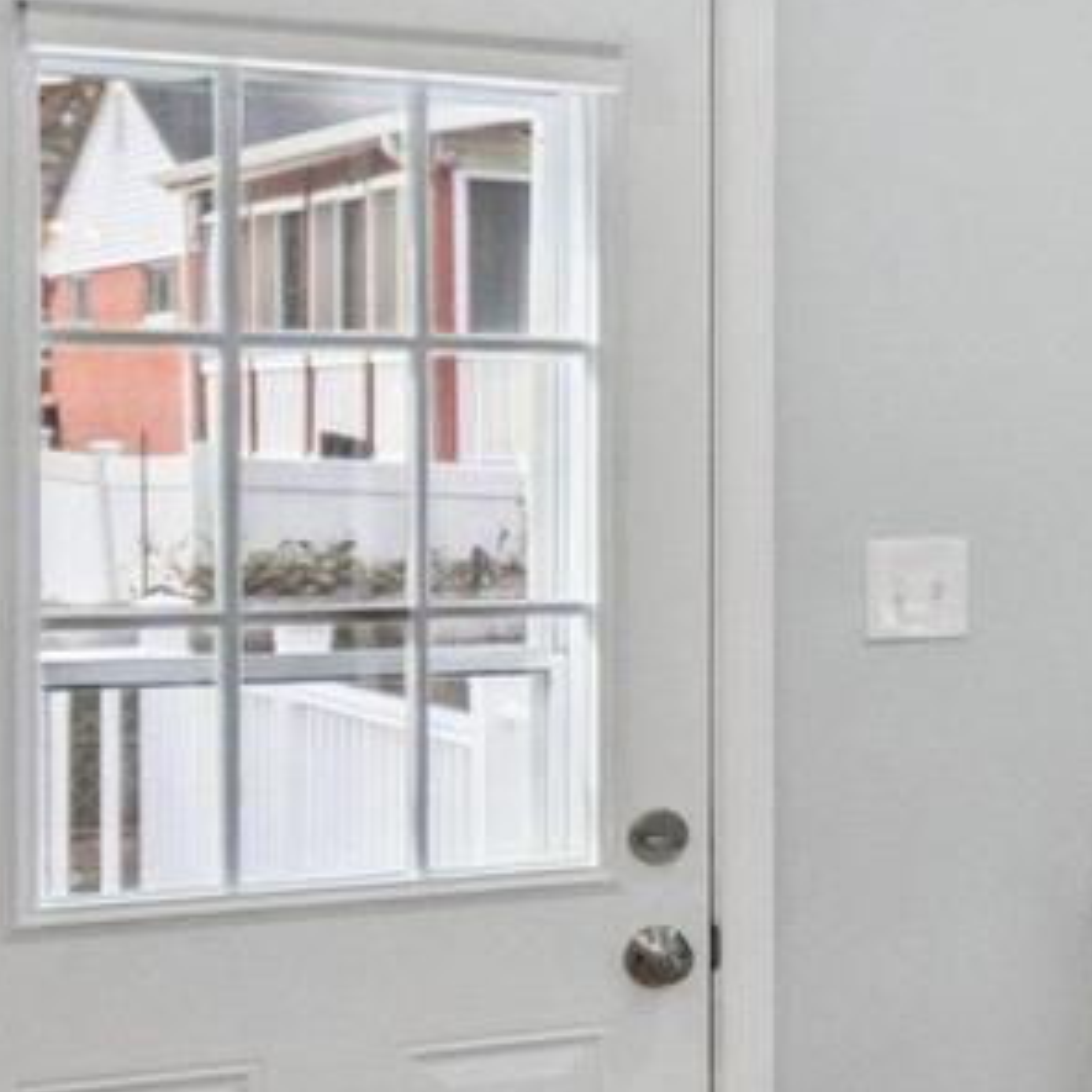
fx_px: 3105
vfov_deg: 19.9
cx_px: 2232
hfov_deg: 15.5
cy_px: 511
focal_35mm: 87
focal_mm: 14
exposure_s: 1/250
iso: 400
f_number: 5.6
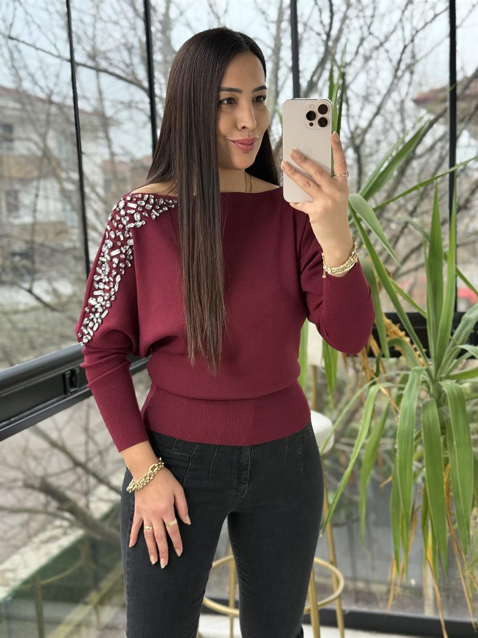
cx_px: 239
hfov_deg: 30.3
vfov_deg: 39.7
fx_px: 884
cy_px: 319
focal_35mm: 48
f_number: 1.78
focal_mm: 6.76
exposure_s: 1/242
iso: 125
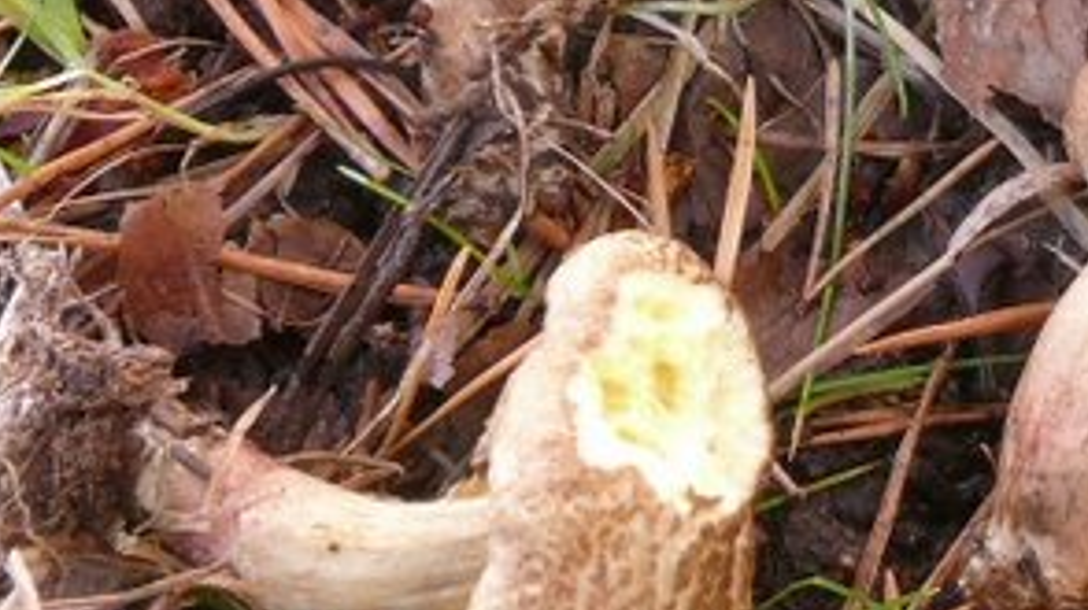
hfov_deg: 24.8
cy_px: -131
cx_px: 992
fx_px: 2393
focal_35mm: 83
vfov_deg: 14.1
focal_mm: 7.4
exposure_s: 1/1.3
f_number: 10
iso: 100
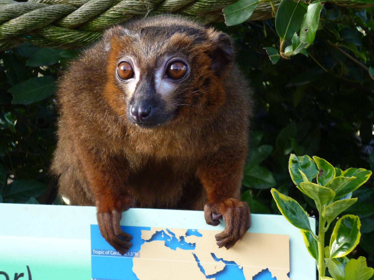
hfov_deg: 28.2
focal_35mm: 69
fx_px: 745
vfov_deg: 21.3
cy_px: 140
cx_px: 187
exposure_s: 1/80
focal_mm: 12.3
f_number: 4.5
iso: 250
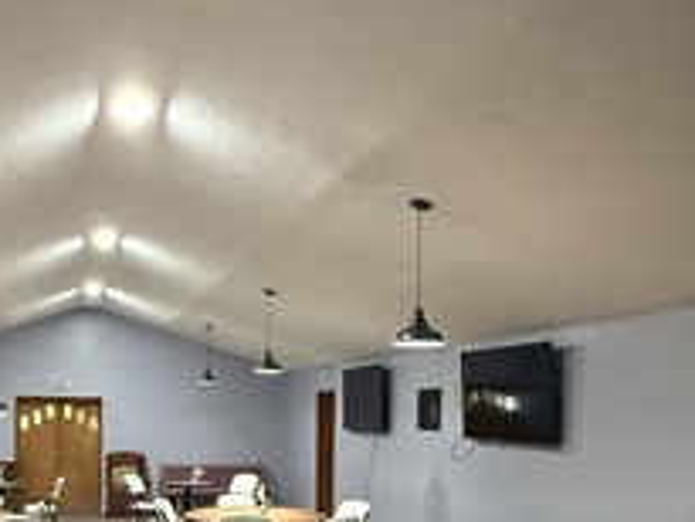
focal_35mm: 41
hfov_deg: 43.6
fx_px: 824
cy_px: 400
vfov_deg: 34.3
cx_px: 139
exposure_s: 1/60
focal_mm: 2.22
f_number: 2.2
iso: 1250
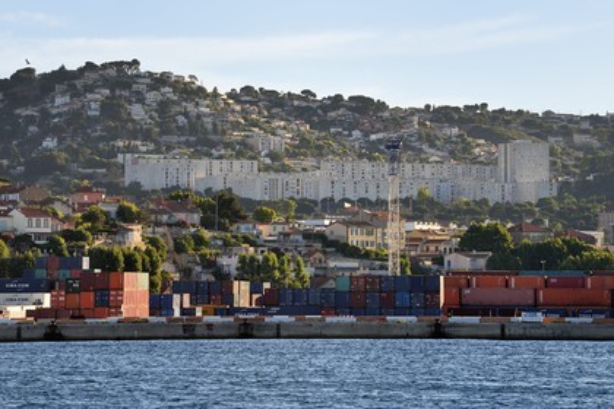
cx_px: 307
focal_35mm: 200
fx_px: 3411
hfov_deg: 10.3
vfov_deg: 6.9
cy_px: 204
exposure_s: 1/640
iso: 200
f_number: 6.3
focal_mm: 200
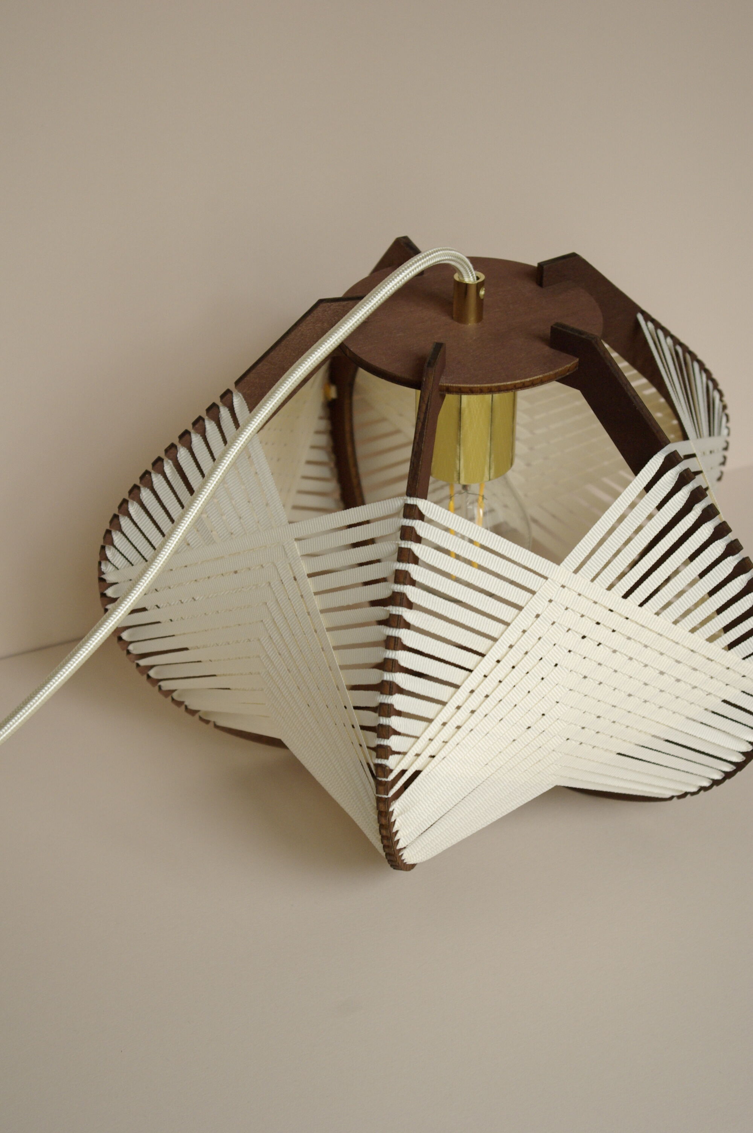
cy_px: 566
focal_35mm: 60
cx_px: 376
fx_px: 1886
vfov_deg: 33.4
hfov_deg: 22.6
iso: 640
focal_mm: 40
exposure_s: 1/80
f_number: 5.6
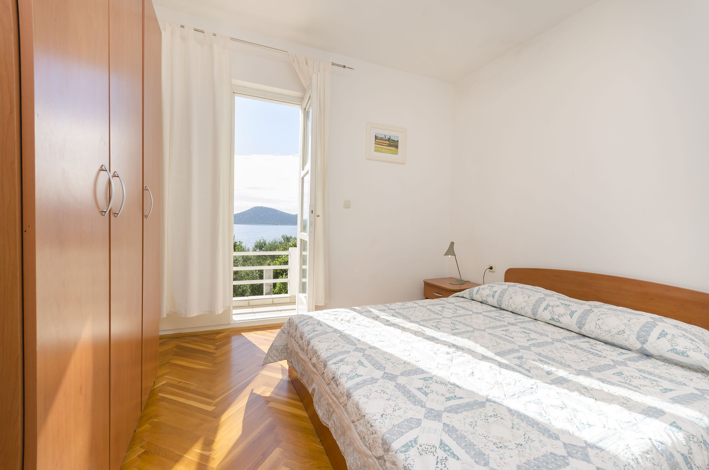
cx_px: 354
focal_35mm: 15
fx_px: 295
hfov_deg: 100.5
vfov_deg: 77.1
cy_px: 235
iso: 100
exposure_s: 1/100
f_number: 9
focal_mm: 10
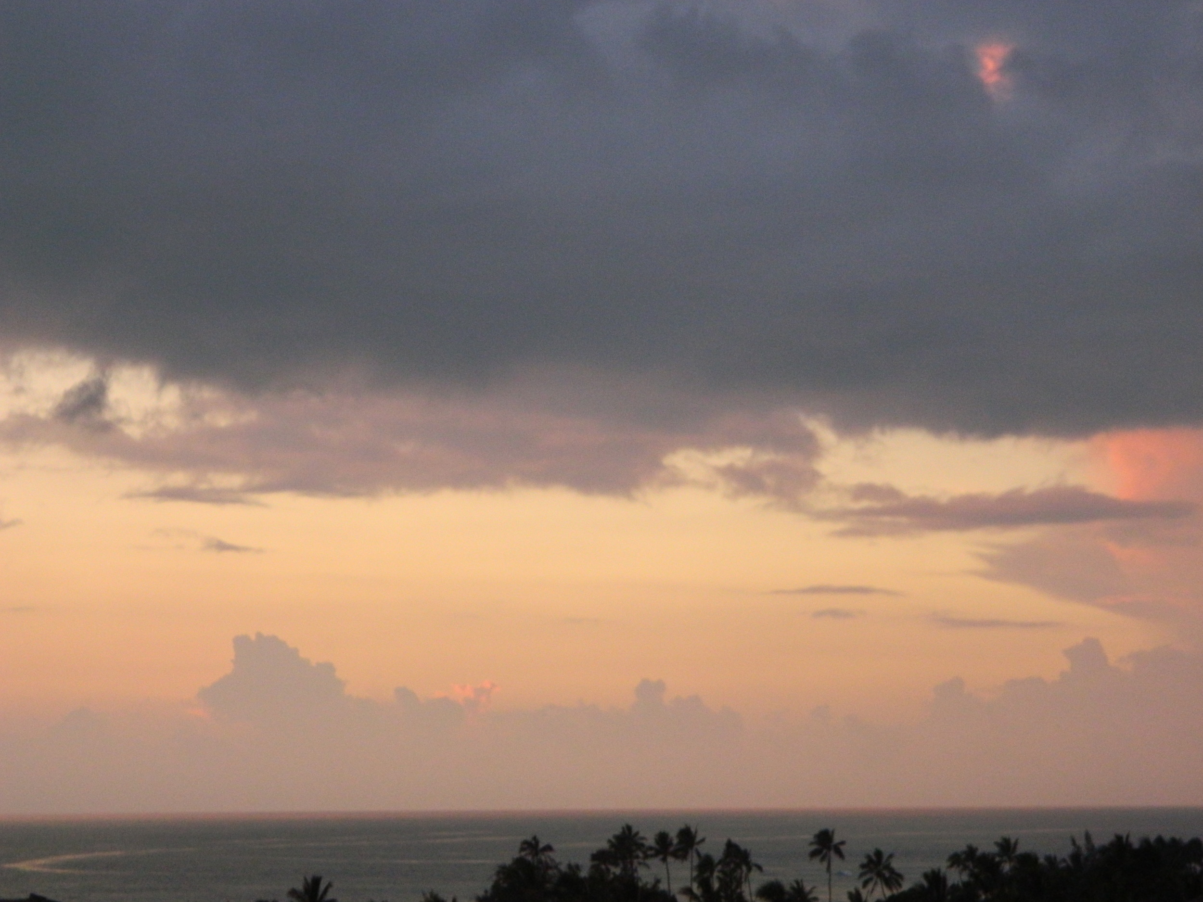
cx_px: 602
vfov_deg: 14.4
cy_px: 451
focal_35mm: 103
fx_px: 3580
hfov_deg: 19.1
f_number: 4.5
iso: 400
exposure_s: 1/60
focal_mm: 18.6
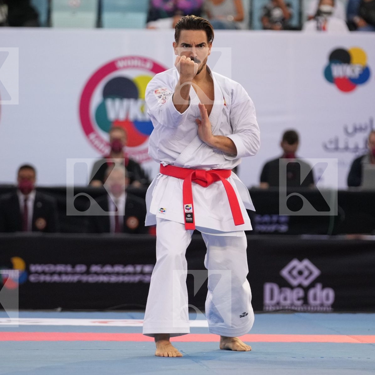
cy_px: 187
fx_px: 4143
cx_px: 202
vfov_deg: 5.2
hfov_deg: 5.2
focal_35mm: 338
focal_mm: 176
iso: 2500
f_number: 2.8
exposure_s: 1/1000
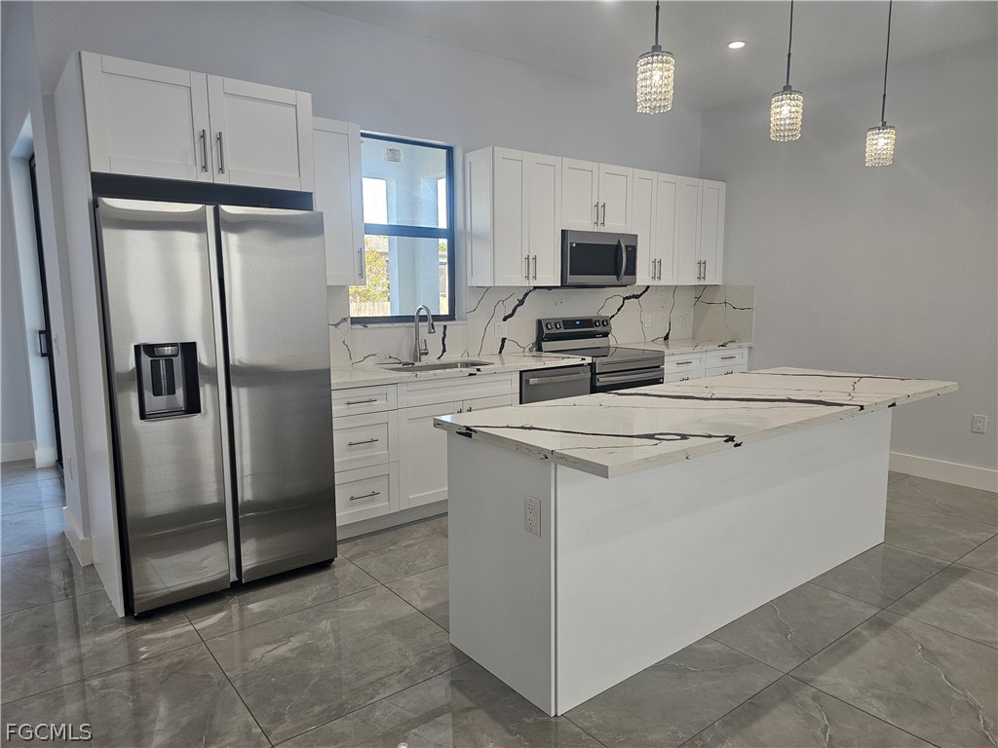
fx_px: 663
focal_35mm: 23
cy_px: 374
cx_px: 499
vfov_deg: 58.9
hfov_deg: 73.9
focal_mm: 6.3
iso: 100
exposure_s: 1/120
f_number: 1.7
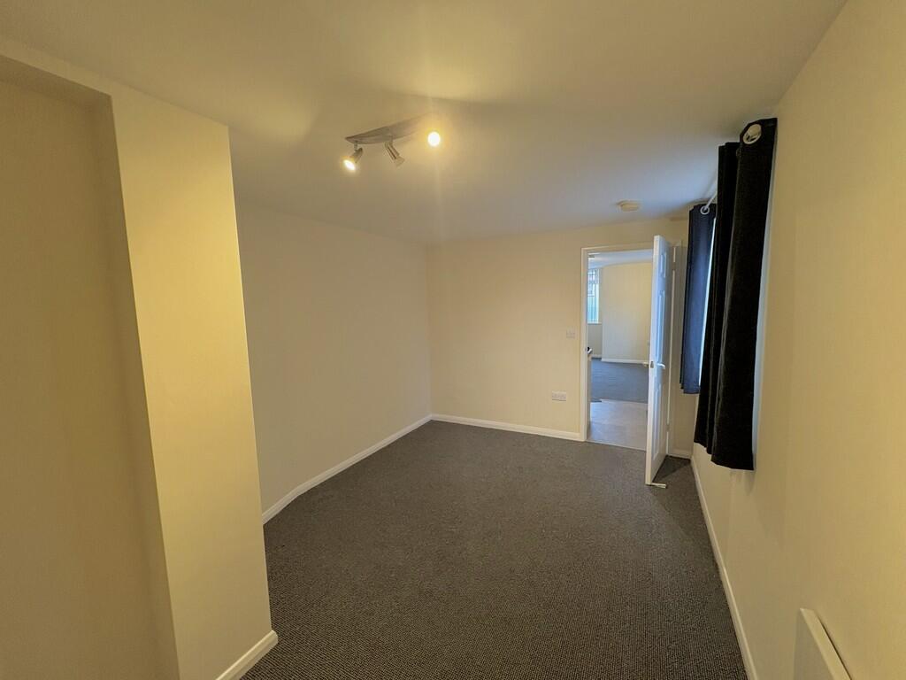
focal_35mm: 14
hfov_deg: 102.1
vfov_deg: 85.7
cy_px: 340
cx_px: 453
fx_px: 366
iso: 250
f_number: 2.2
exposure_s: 1/50
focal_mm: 2.22
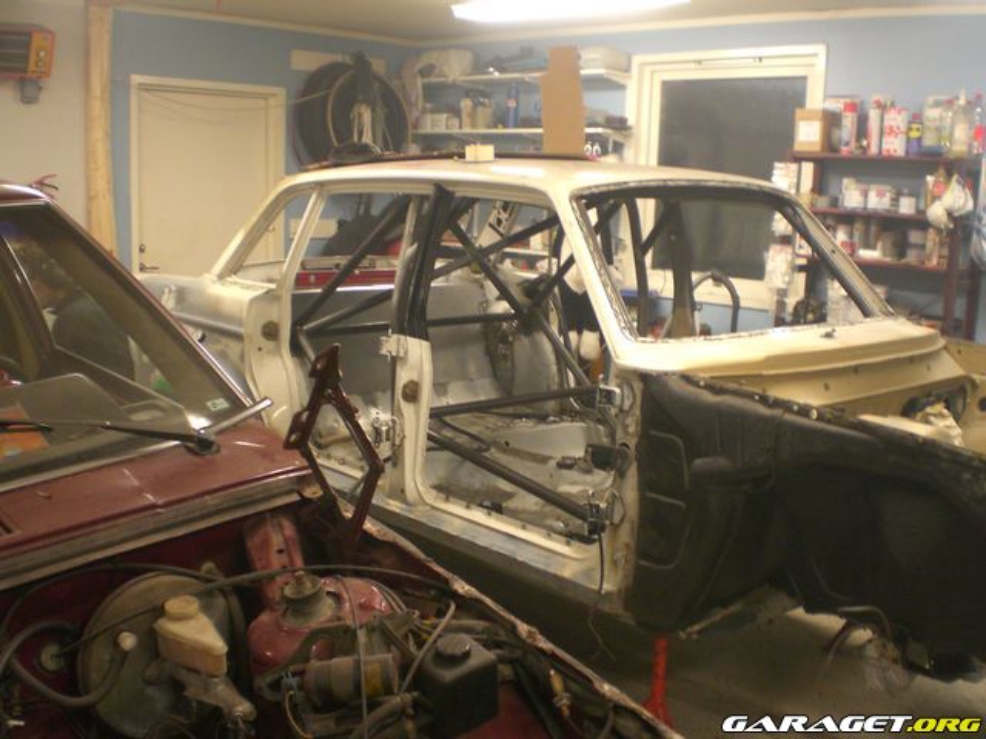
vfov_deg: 37.7
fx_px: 1082
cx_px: 493
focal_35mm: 38
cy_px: 370
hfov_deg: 49.0
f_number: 3.1
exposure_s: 1/25
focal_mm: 6.3
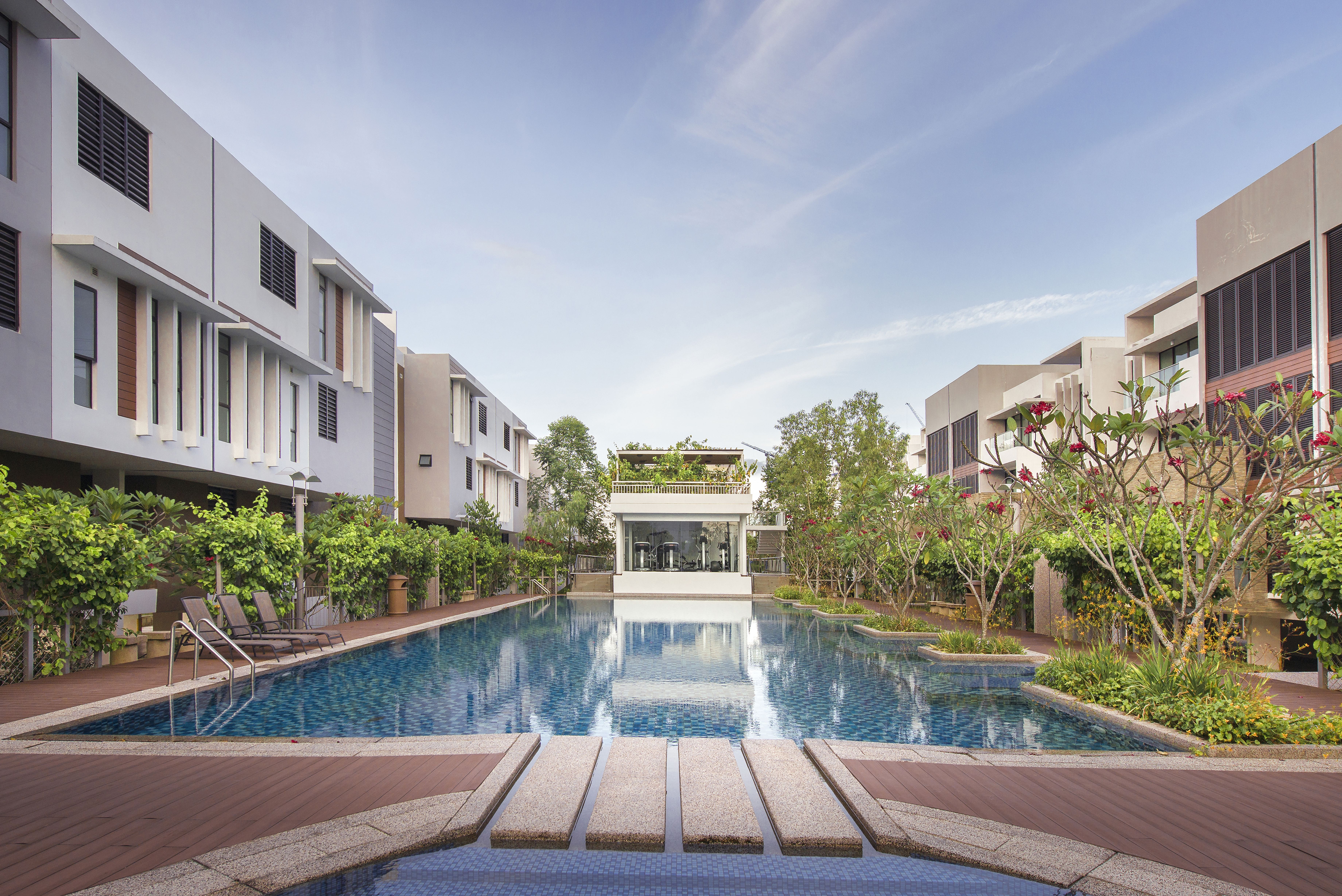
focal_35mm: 16
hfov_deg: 96.7
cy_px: 448
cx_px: 671
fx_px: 597
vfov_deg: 73.8
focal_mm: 16
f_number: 6.3
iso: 200
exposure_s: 1/640
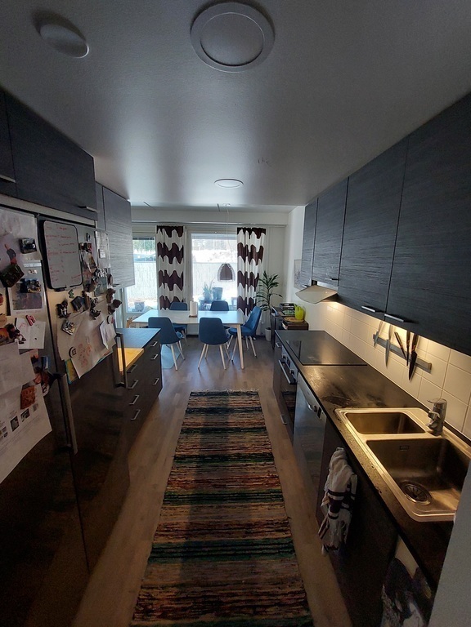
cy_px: 314
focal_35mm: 13
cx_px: 236
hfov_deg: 89.9
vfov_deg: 106.2
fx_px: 236
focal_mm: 1.74
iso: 125
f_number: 2.2
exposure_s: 1/50
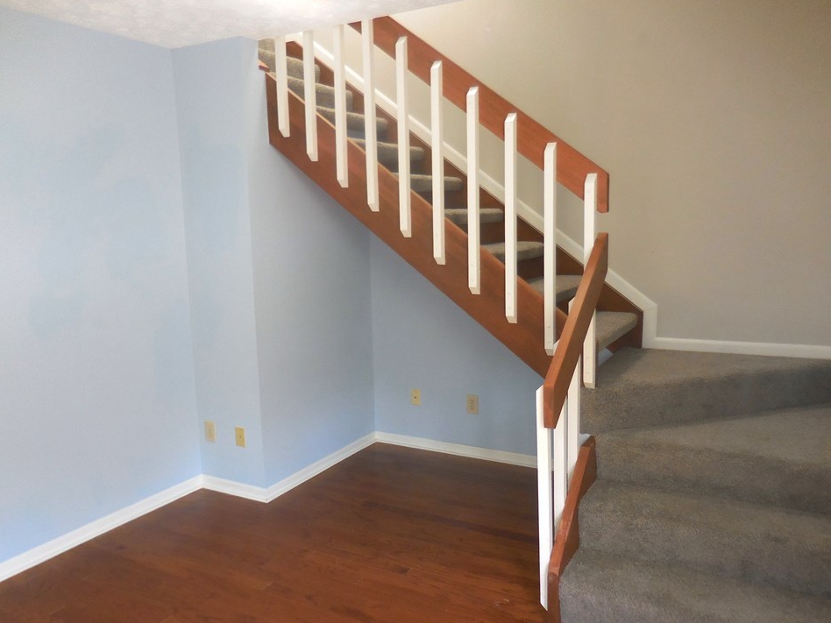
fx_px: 648
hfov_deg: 65.3
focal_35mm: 27
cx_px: 397
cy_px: 333
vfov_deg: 51.3
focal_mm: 4.5
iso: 220
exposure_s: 1/30
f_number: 3.3
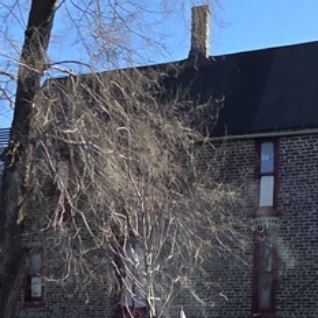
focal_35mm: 71
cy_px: 370
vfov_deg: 22.6
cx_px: -19
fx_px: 738
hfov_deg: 23.1
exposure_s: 1/1081
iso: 50
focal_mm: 2.2
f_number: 2.2
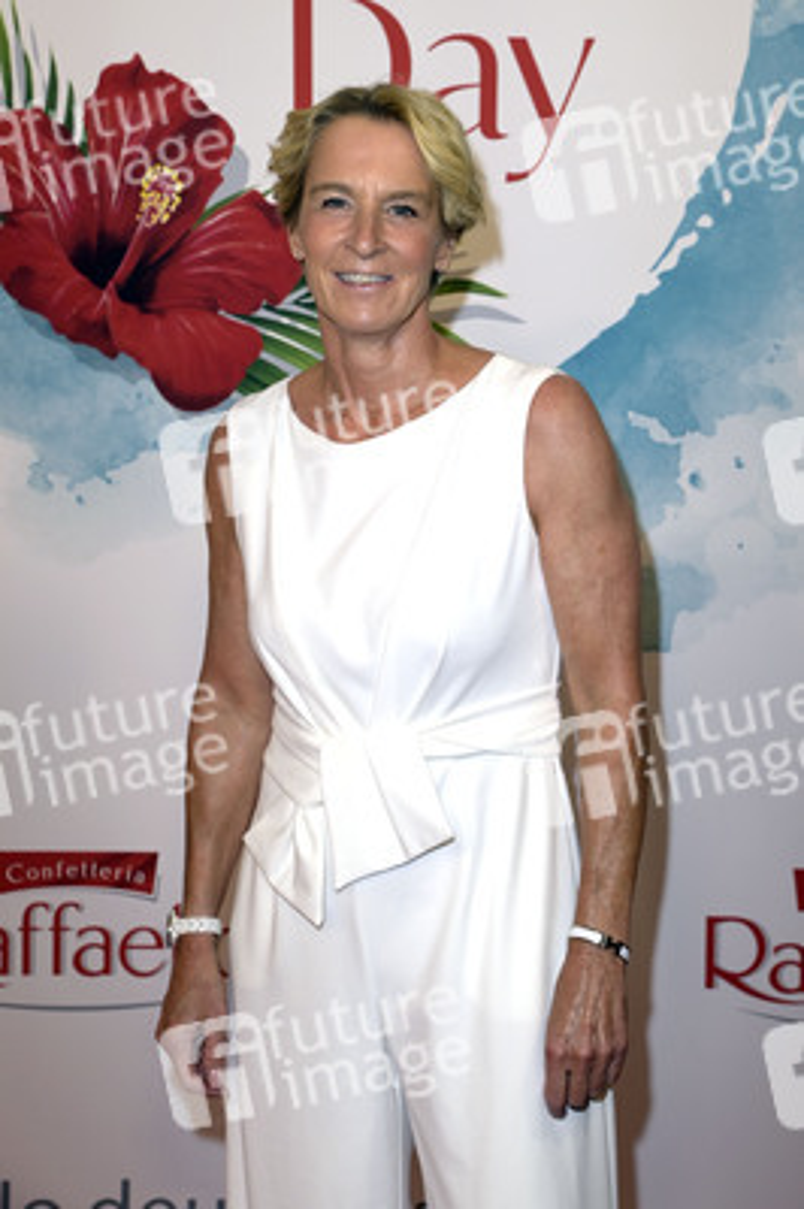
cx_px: 402
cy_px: 604
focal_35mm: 58
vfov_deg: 34.5
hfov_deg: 23.3
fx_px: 1946
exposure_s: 1/250
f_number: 5.6
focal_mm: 58
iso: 500
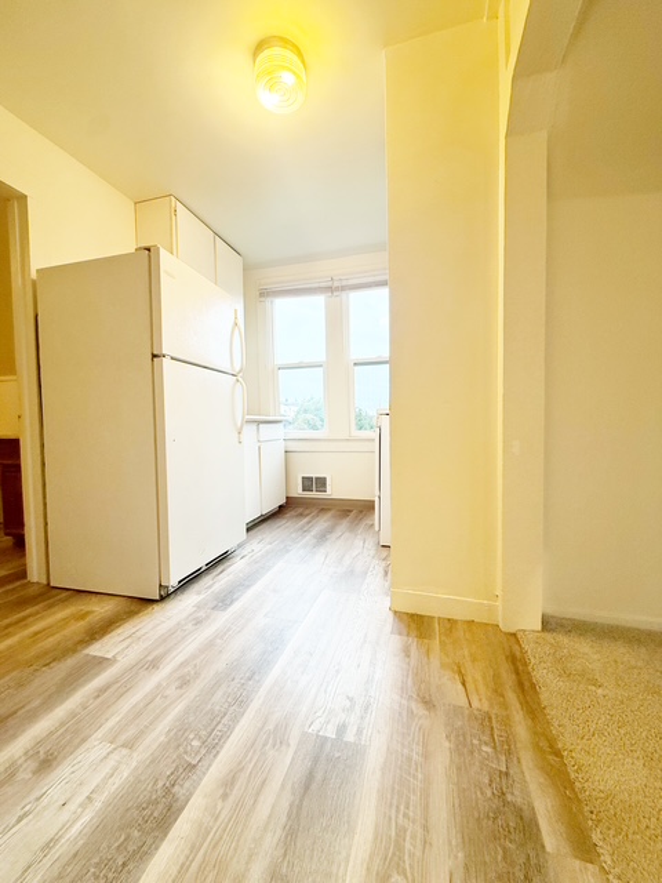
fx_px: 357
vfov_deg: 102.1
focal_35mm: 14
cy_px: 442
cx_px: 331
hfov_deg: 85.7
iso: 160
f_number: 2.2
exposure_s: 1/120
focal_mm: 2.22
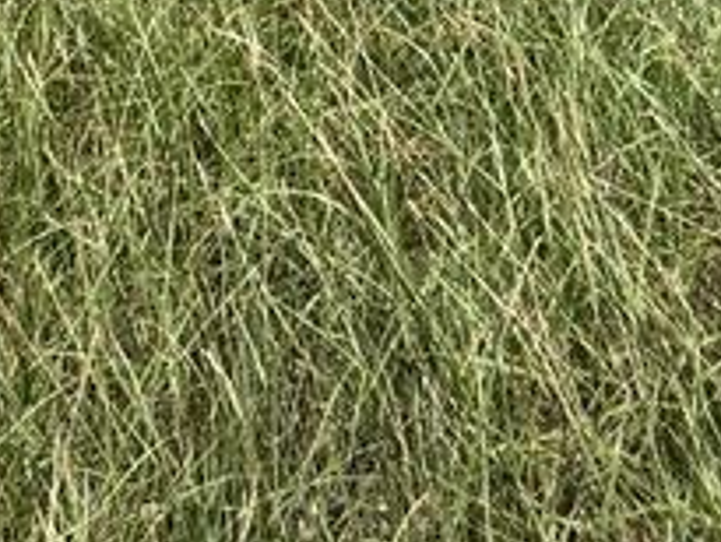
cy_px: -725
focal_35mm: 70
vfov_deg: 14.5
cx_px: 355
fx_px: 1459
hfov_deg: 27.8
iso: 50
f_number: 2.2
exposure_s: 1/2770
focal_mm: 2.22
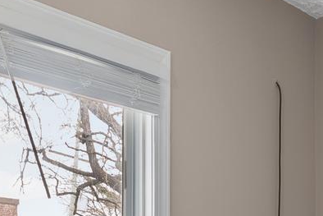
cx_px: 225
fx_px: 700
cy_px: 313
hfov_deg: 25.8
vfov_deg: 16.2
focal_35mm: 78
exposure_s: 2.5
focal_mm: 10
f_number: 9
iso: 100
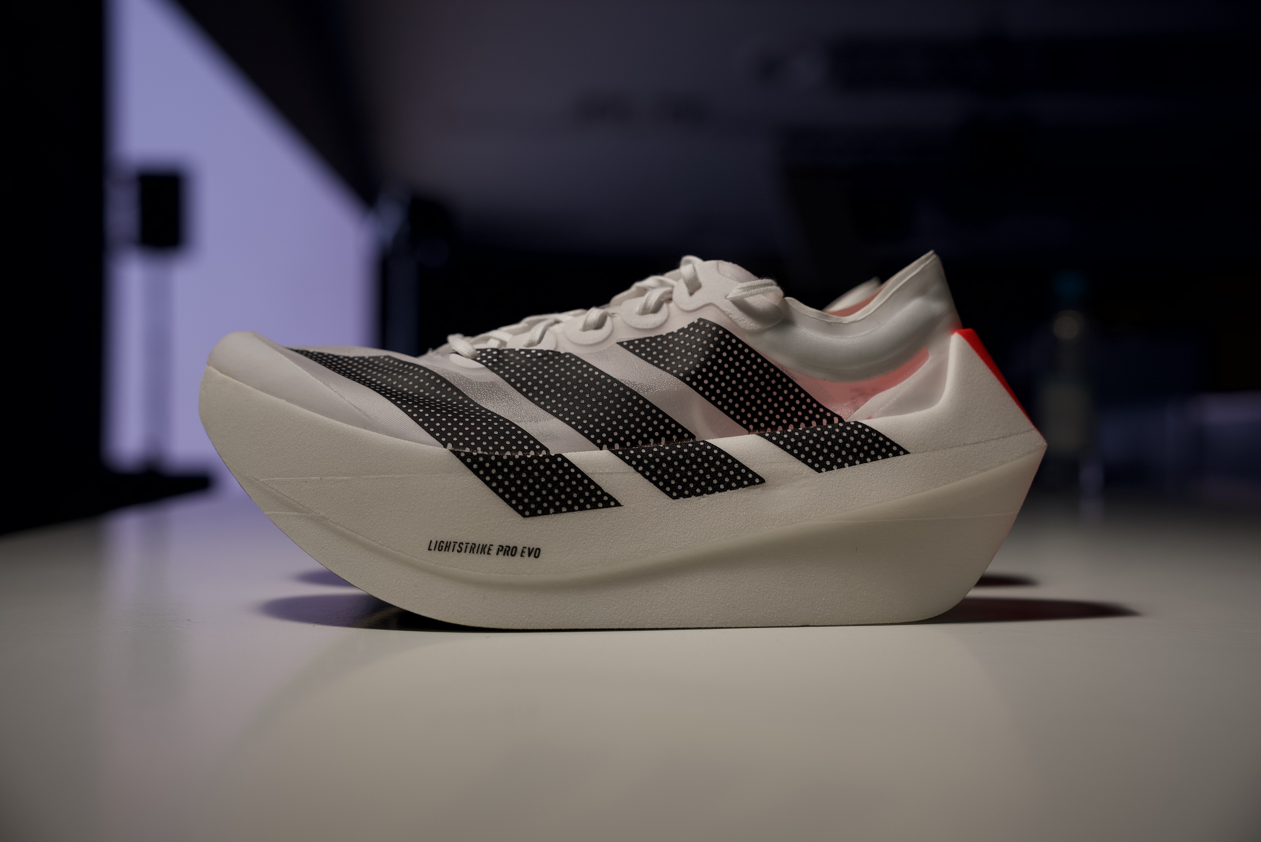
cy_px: 421
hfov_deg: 42.7
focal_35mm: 46
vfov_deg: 29.3
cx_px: 630
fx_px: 1612
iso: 320
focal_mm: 46
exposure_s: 1/200
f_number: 4
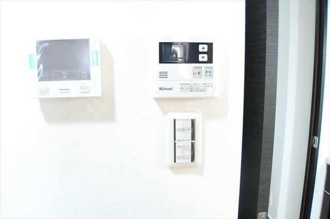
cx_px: 165
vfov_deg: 36.7
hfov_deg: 53.2
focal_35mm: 36
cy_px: 110
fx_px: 329
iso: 1600
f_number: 4
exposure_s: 1/20
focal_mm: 24
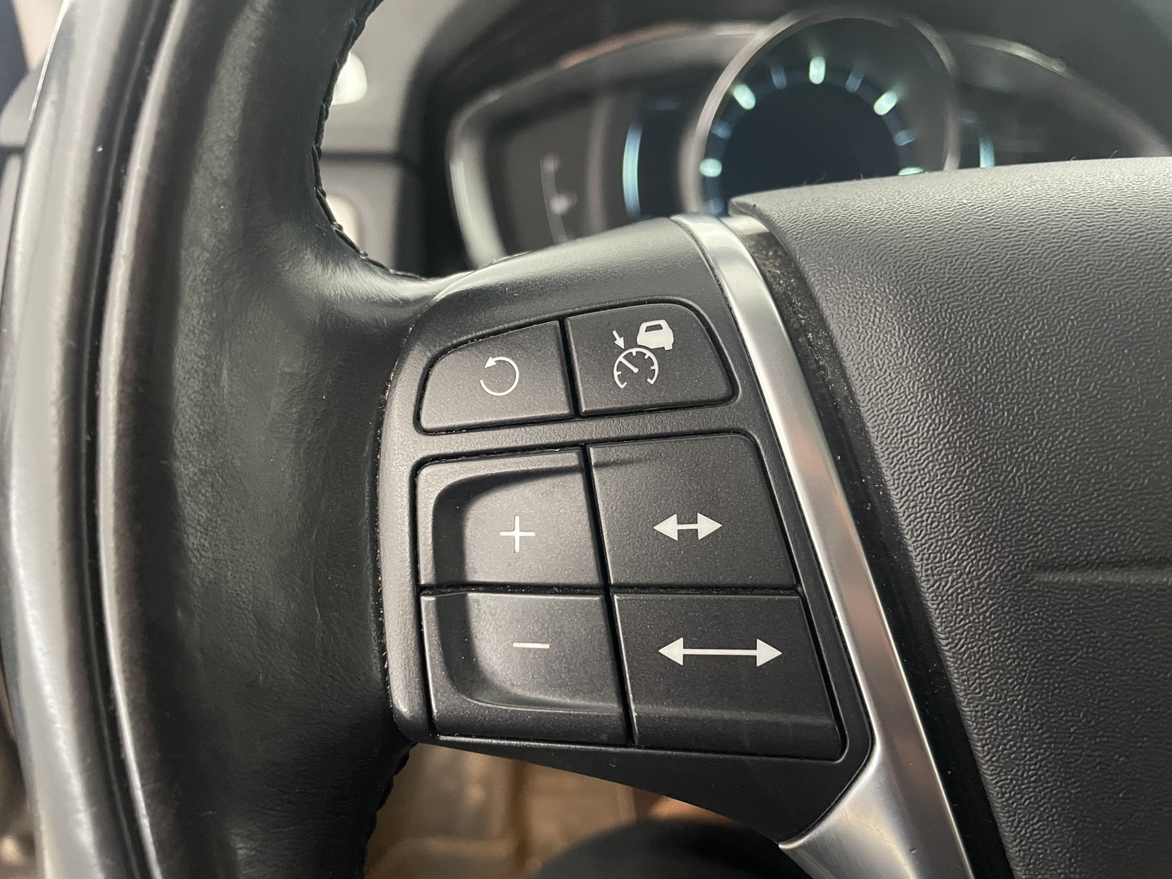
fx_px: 880
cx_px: 586
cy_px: 440
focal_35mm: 26
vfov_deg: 53.1
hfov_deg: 67.3
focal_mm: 4.2
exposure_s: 1/25
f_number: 1.6
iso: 500
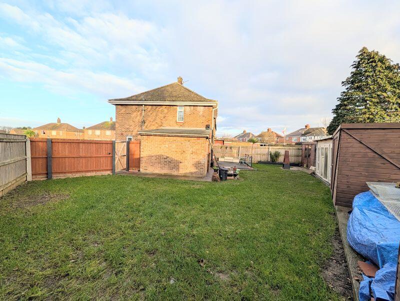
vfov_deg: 94.6
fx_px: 139
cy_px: 150
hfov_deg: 110.5
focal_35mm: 12
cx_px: 200
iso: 49
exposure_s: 1/944
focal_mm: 2.02
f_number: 1.7
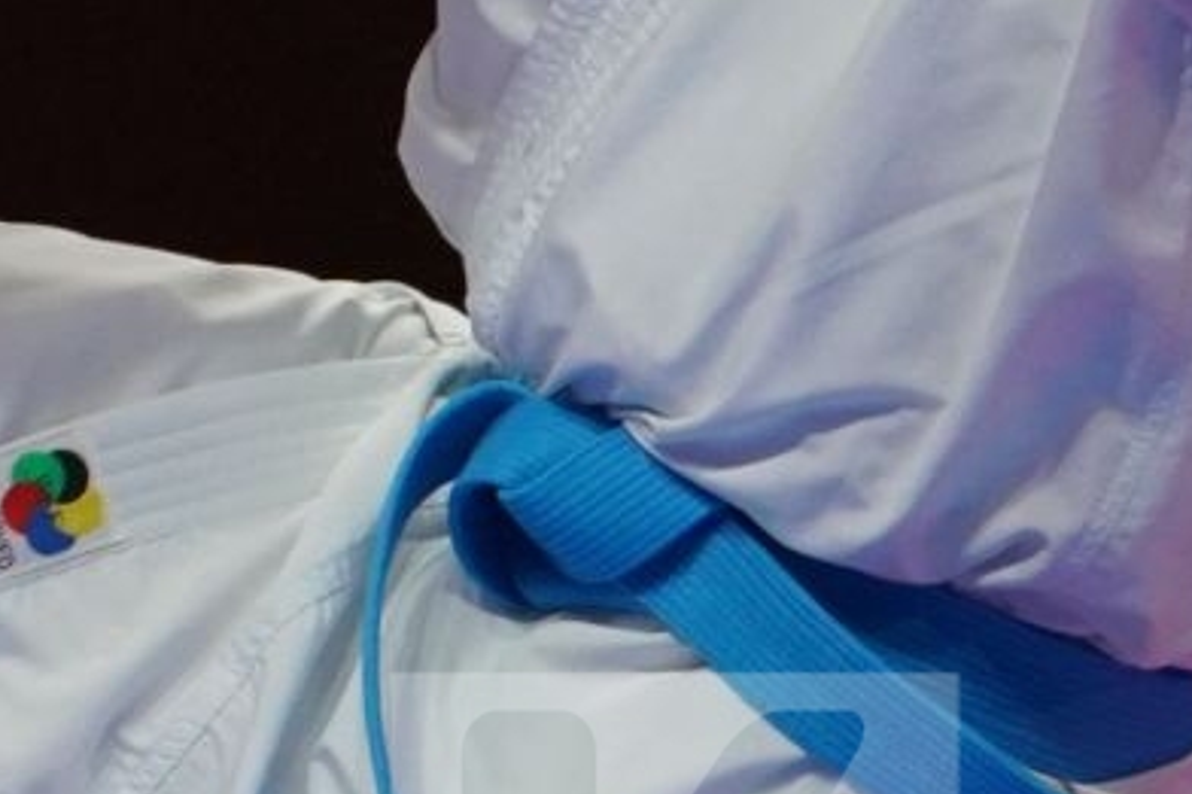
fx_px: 63841
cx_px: -1387
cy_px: -131
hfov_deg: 1.1
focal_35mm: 1929
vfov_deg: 0.7
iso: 2500
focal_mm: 280
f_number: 4
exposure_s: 1/1000
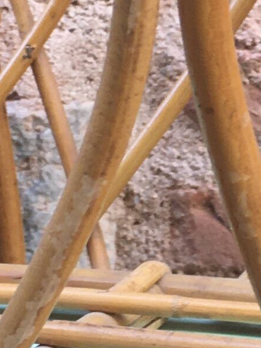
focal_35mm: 197
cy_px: 182
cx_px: 291
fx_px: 1982
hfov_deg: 7.5
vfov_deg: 10.0
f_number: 2.2
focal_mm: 4.15
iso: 25
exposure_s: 1/50
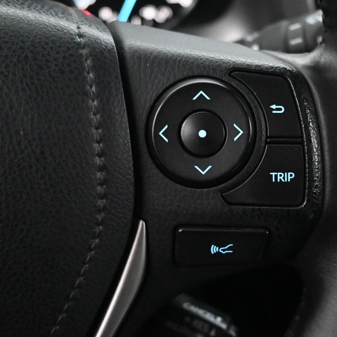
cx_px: 209
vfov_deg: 31.6
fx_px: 595
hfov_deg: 31.5
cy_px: 168
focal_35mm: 54
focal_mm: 28
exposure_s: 1/50
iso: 14400
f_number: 4.5
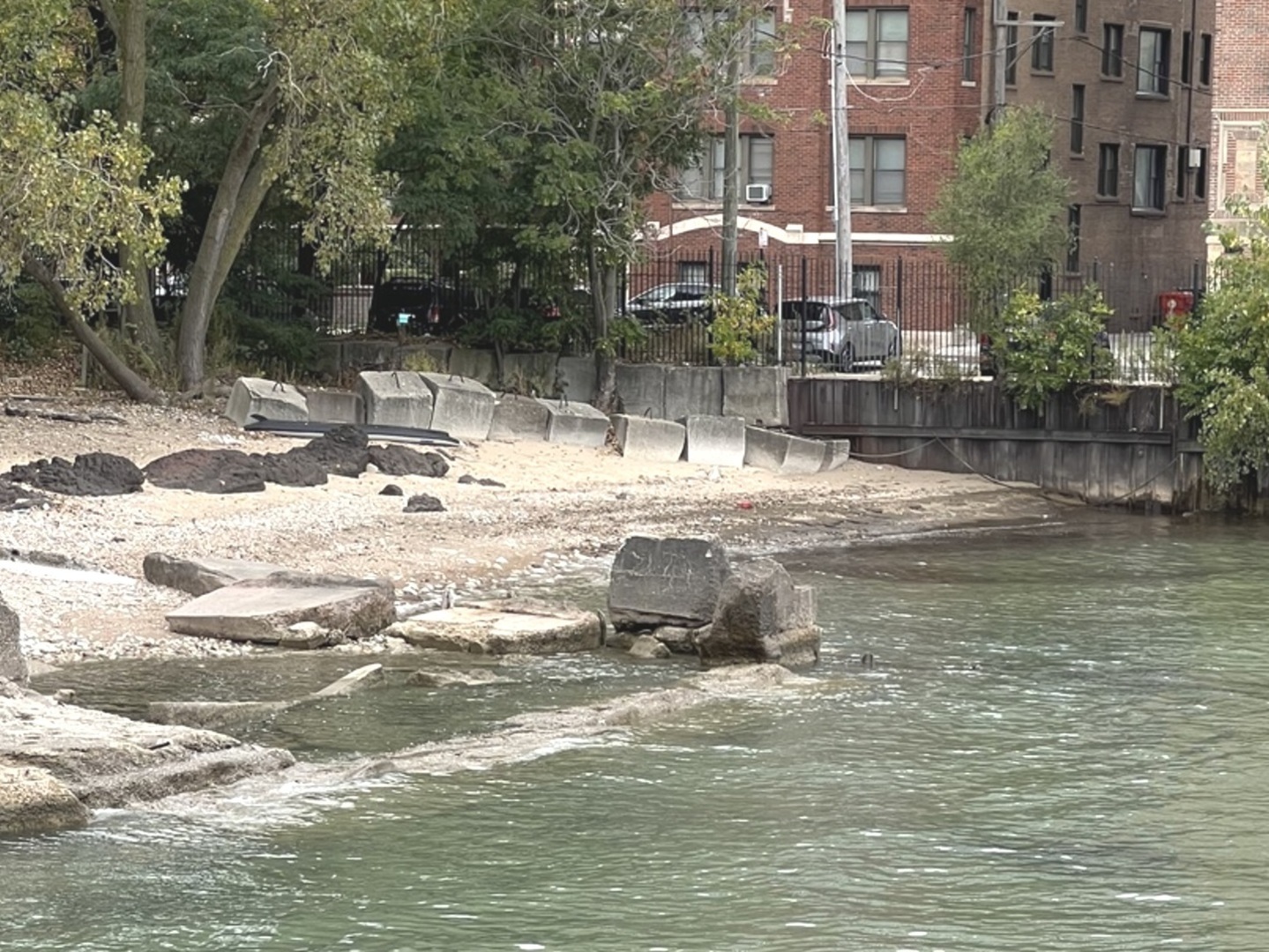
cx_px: 634
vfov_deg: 19.1
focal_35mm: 77
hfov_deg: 25.3
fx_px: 2823
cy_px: 476
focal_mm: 9
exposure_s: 1/176
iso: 32
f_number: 2.8
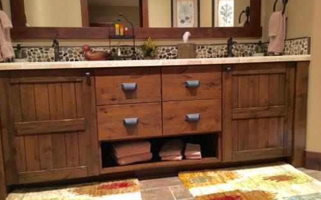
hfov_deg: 61.2
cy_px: 96
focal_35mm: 31
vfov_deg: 40.6
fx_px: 271
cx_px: 160
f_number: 2.2
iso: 200
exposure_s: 1/15
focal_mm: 4.15
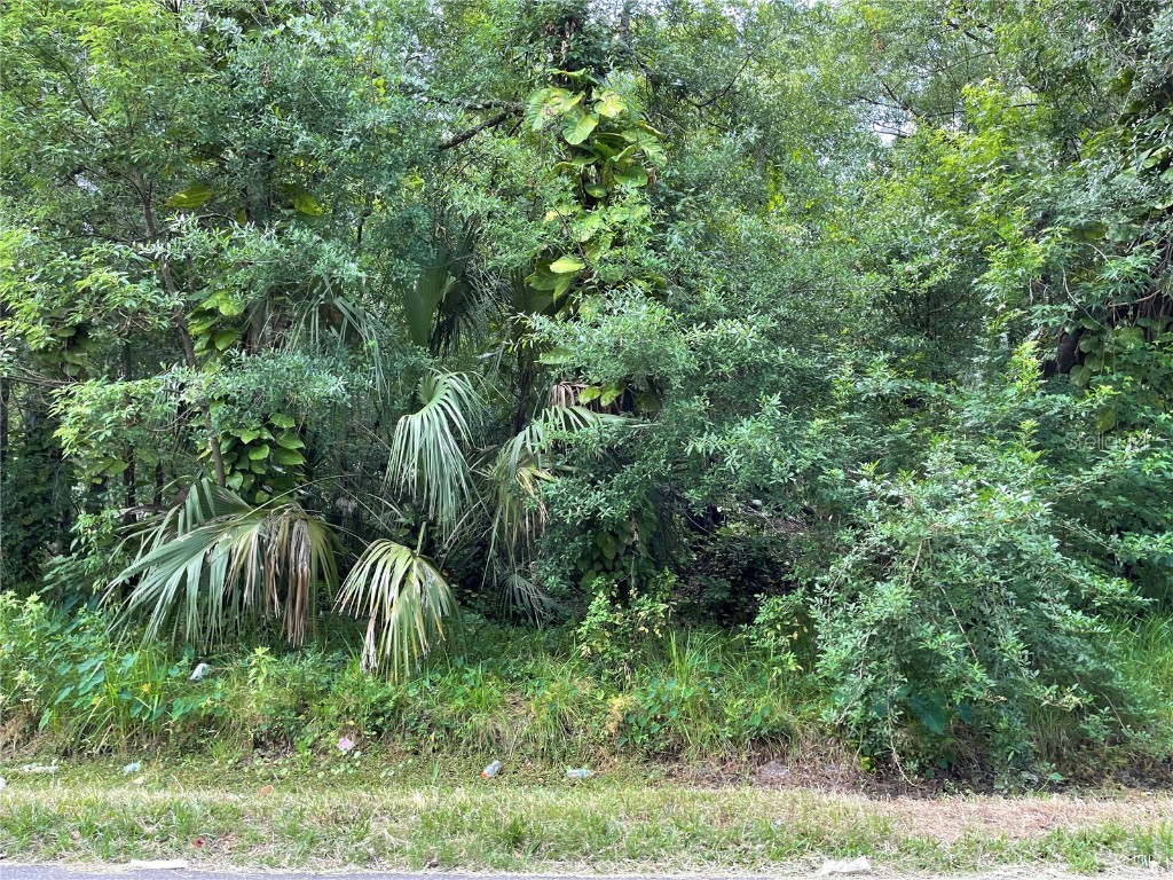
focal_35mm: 26
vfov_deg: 53.1
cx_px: 586
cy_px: 440
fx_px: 881
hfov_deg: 67.3
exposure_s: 1/121
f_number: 1.6
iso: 50
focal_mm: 5.1
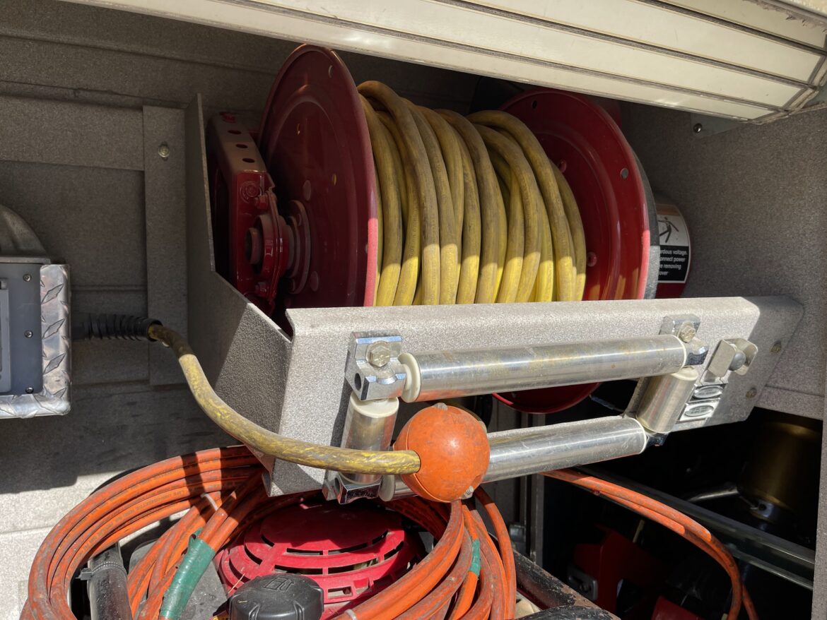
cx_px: 414
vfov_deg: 53.1
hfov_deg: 67.3
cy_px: 310
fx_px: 621
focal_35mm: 26
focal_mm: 5.1
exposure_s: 1/1387
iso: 32
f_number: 1.6
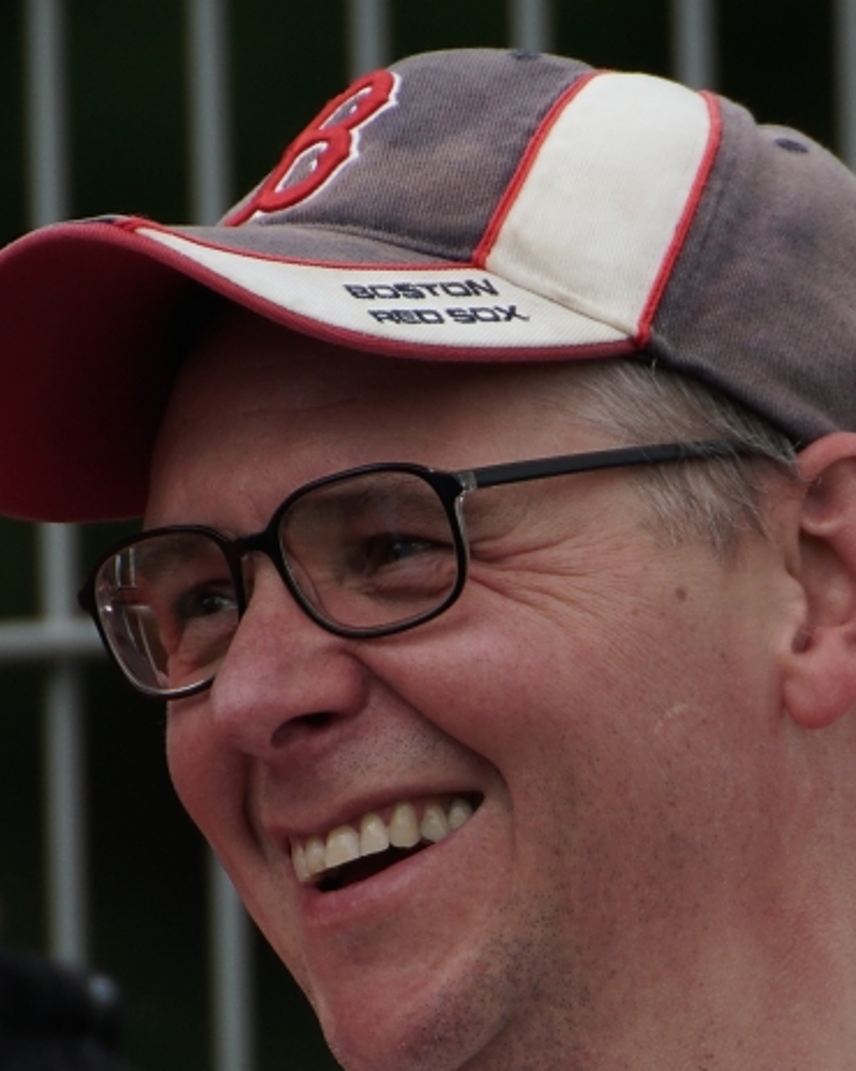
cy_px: 784
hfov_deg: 1.5
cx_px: 531
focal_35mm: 1022
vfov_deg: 1.9
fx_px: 32386
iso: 200
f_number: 6.3
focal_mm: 420
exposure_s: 1/500
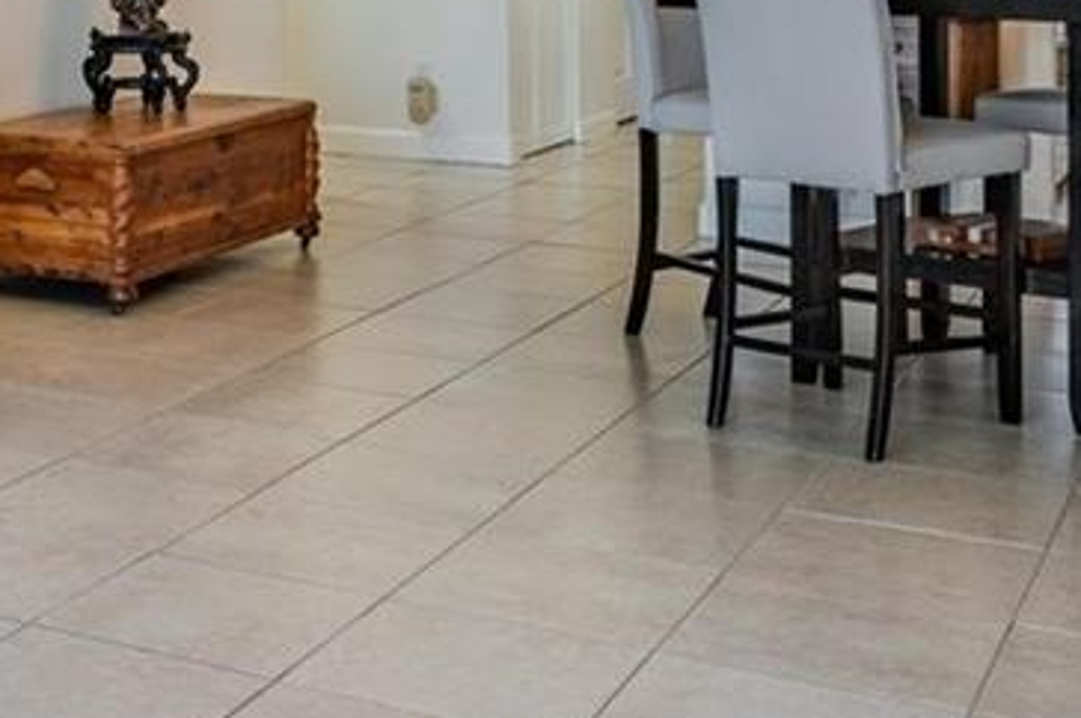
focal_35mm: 66
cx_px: -169
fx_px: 1980
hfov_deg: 27.4
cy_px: -30
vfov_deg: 19.8
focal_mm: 15
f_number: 7.1
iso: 100
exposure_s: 1/10
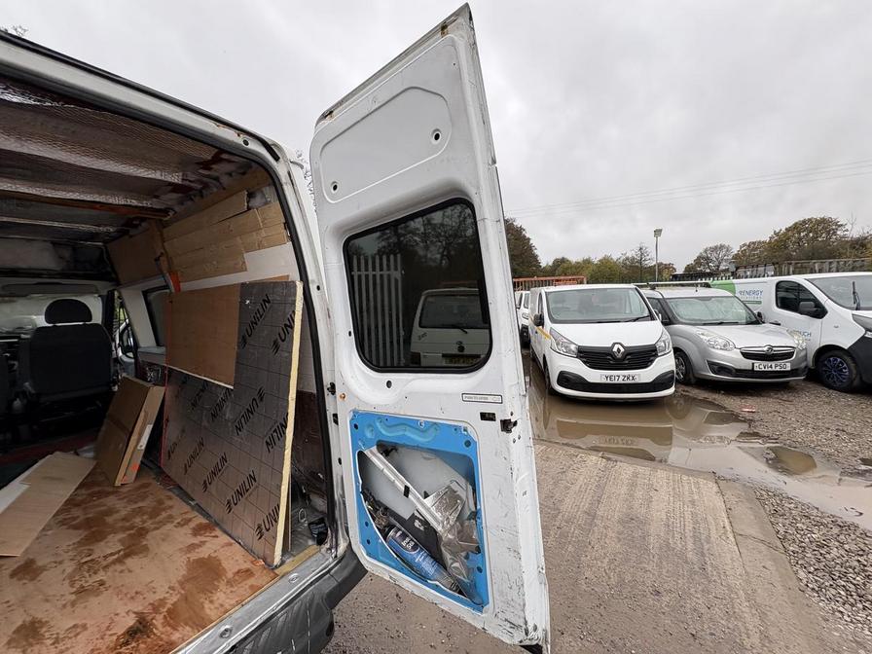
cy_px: 327
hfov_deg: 102.1
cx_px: 436
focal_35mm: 14
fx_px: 353
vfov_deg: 85.7
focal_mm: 2.22
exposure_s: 1/158
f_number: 2.2
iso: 40
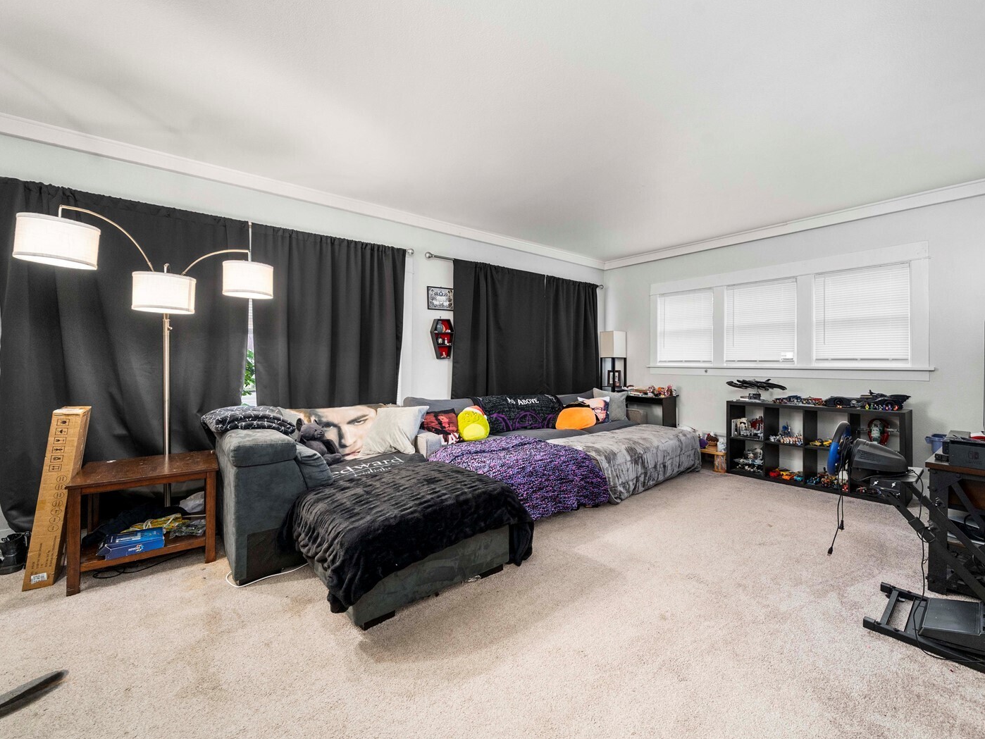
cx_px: 563
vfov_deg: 85.7
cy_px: 356
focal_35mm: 14
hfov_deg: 101.4
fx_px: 398
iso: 1000
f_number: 7.1
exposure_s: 1/60
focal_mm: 12
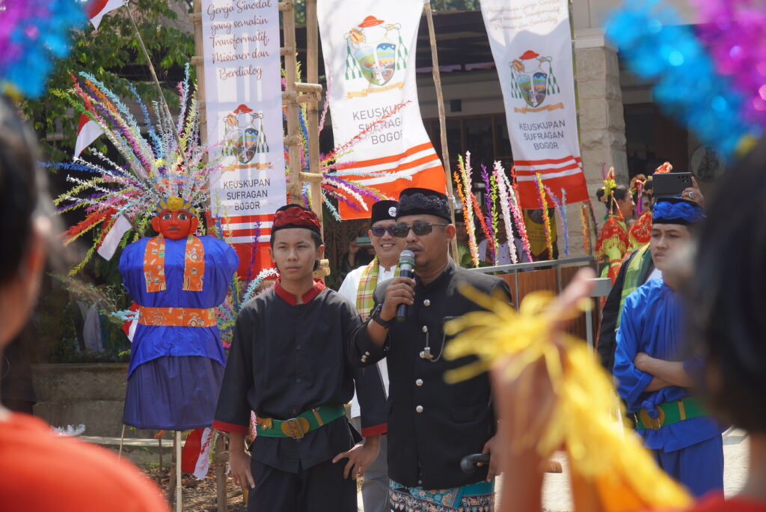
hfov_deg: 27.5
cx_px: 383
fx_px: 1565
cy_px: 256
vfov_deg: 18.6
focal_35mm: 74
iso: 100
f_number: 4.5
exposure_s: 1/400
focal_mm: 49
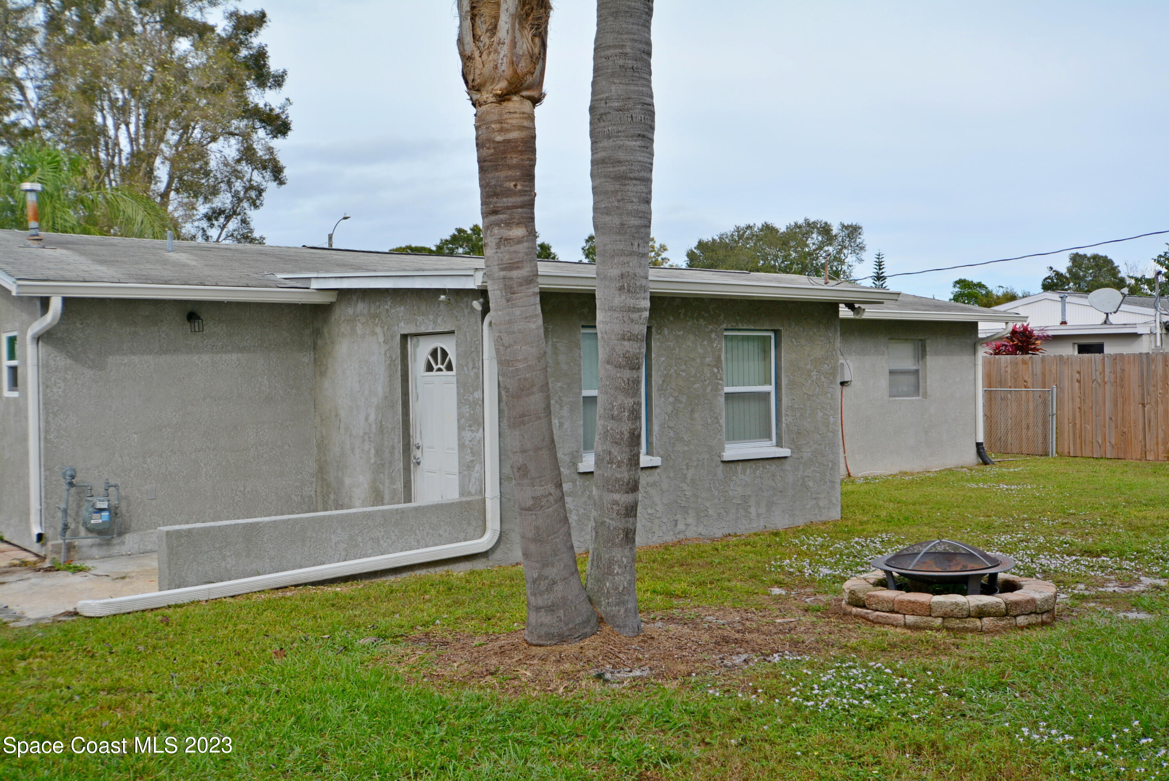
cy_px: 390
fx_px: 1170
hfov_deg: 53.1
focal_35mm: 36
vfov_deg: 36.9
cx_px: 584
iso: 160
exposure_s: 1/250
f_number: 8
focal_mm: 24
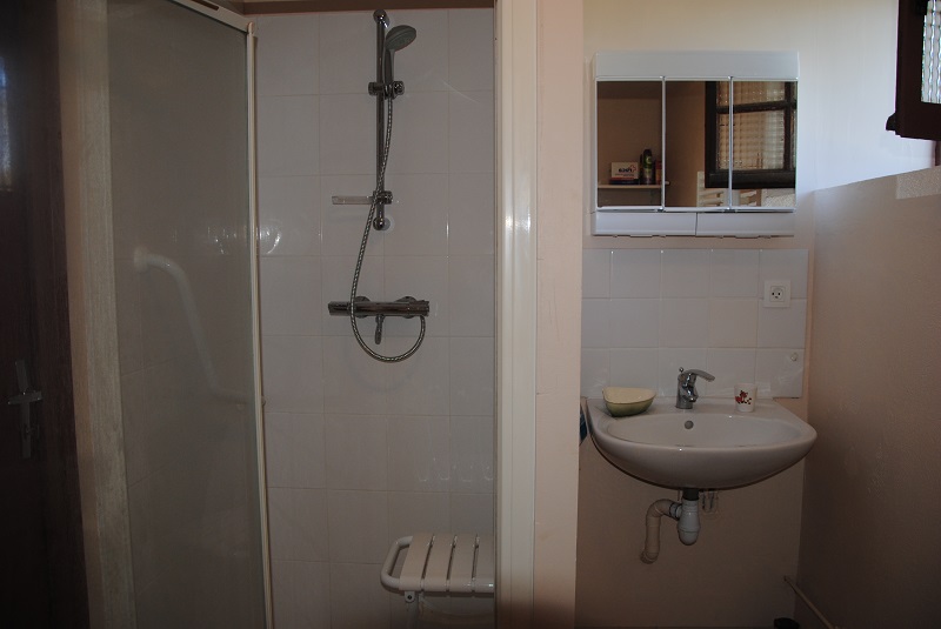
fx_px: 706
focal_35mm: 27
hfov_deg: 67.3
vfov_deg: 48.0
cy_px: 314
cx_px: 470
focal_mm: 18
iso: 200
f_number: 3.5
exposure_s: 1/60
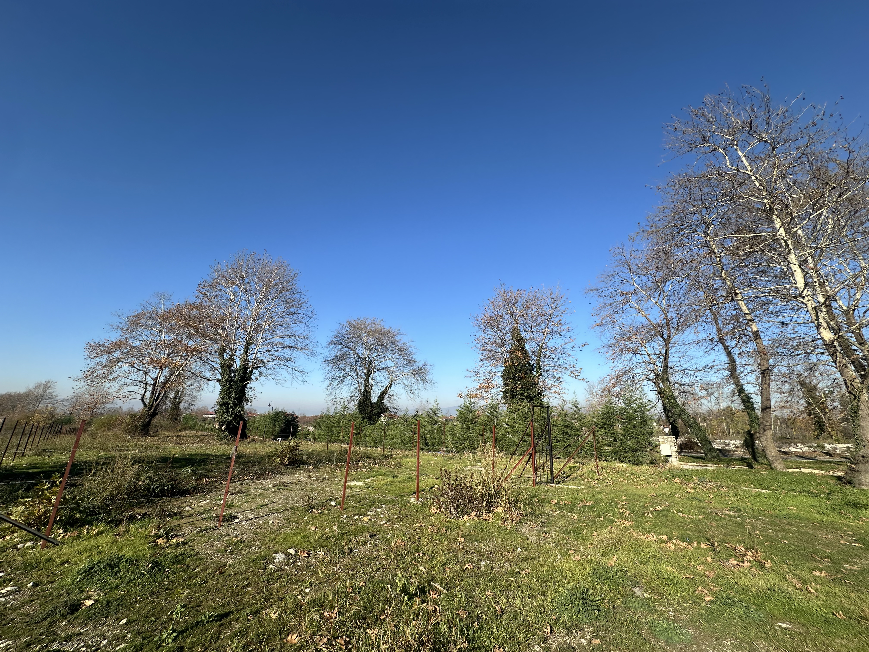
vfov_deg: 85.7
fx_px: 351
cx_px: 434
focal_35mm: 14
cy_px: 326
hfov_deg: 102.1
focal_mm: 2.22
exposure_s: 1/1667
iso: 50
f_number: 2.2
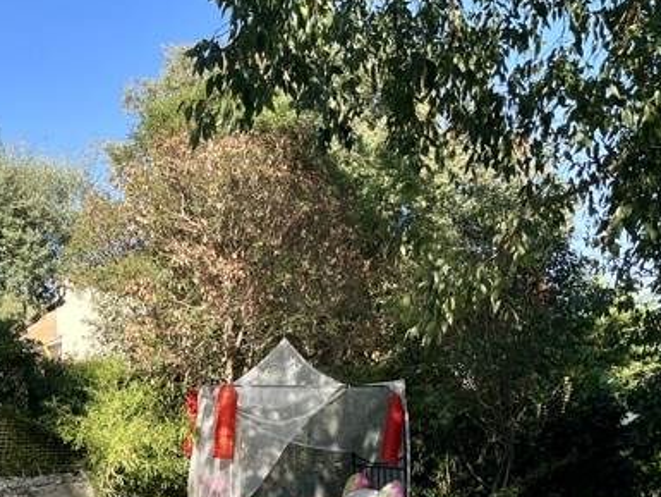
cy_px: 507
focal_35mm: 54
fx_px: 1031
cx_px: 373
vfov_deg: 25.6
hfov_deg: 35.5
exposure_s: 1/1129
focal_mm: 5.1
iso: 50
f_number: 1.6
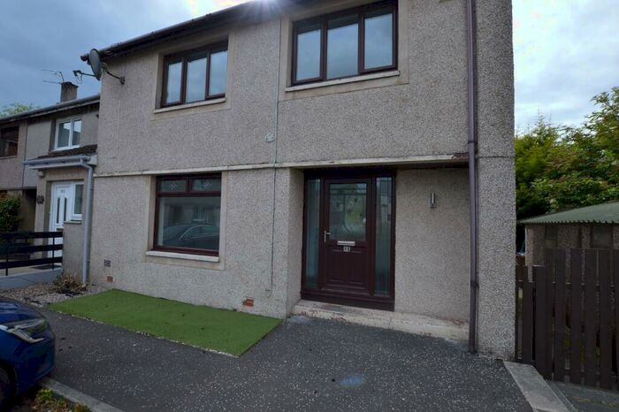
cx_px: 310
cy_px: 206
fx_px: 258
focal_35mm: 15
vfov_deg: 77.3
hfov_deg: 100.4
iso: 100
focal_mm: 10
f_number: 7.1
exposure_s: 1/200
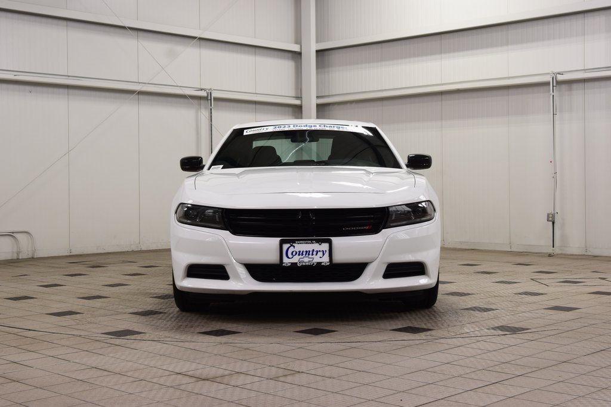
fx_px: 891
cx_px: 306
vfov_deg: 25.8
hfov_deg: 37.8
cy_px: 204
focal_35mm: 52
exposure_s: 1/30
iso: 400
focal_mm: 35
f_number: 7.1
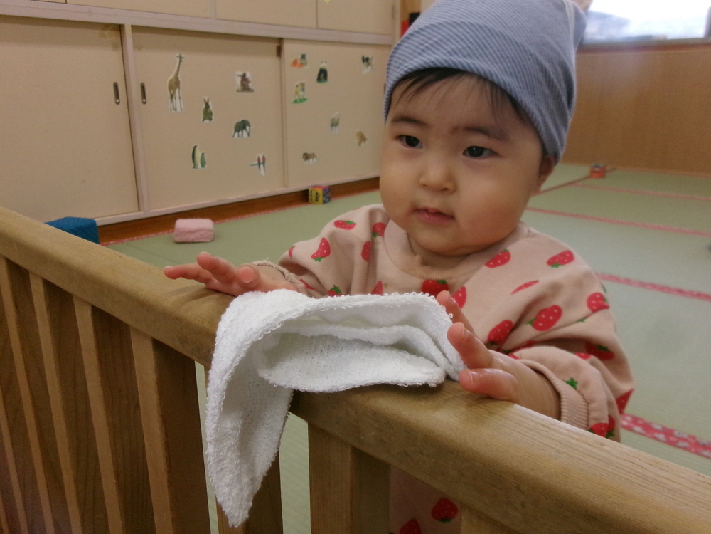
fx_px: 575
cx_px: 356
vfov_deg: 49.7
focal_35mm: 28
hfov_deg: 63.4
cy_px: 267
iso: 472
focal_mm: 5.1
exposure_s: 1/125
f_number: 3.9
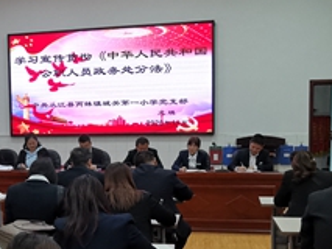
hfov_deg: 36.6
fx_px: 489
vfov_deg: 28.4
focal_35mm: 51
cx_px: 86
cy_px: 163
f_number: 2.2
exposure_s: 1/100
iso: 200
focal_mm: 2.26
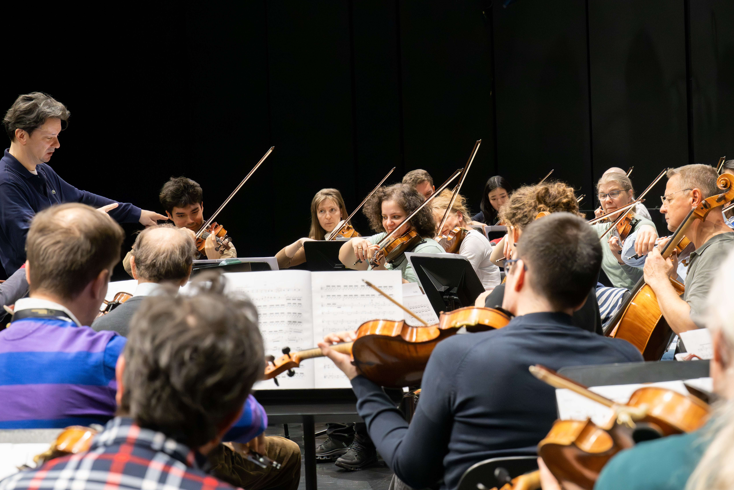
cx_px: 395
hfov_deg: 23.4
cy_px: 215
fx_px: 1774
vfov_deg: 15.7
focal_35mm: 87
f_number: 7.1
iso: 12800
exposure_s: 1/160
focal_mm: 70
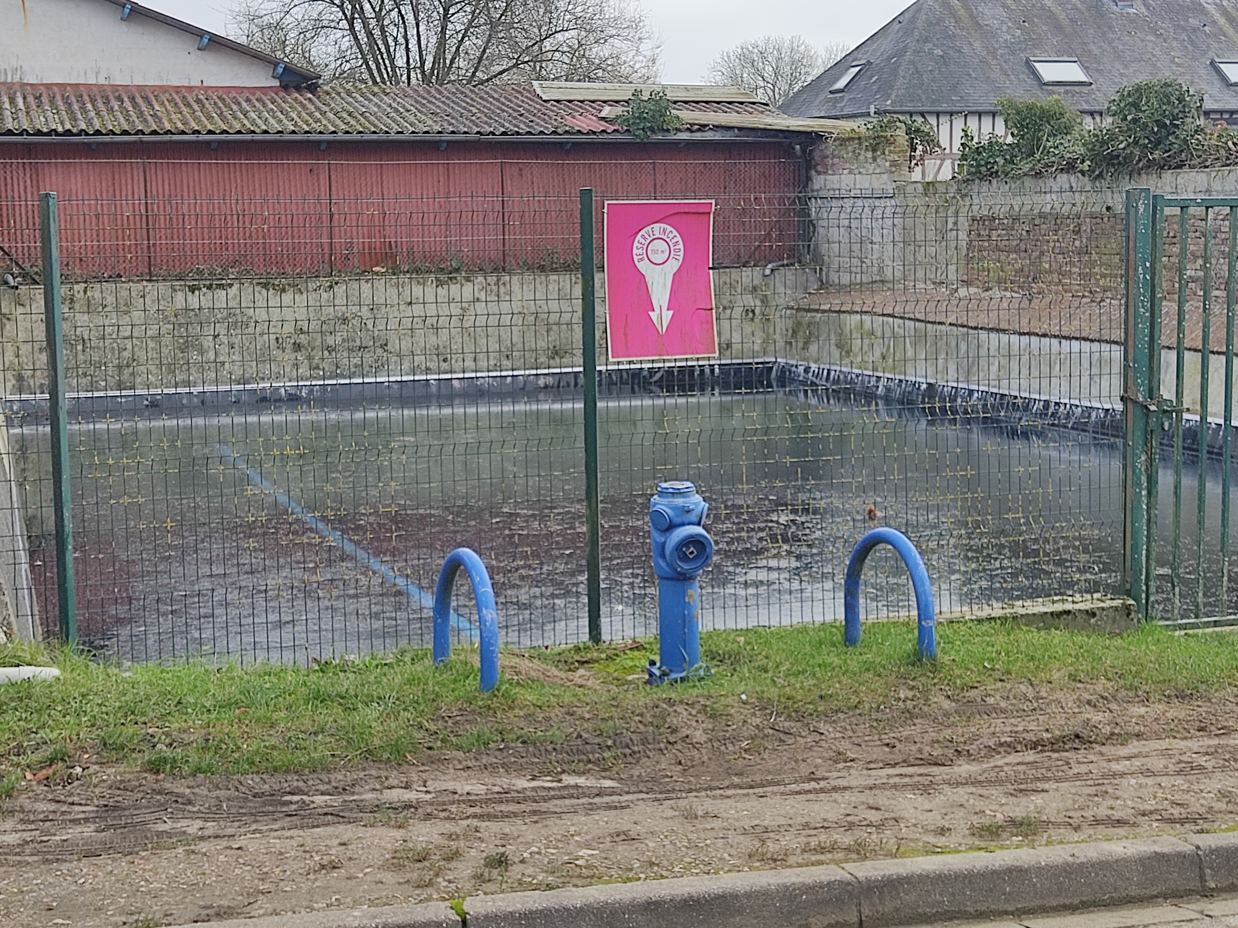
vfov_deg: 53.1
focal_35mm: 26
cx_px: 619
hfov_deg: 67.3
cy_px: 464
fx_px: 930
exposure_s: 1/258
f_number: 1.79
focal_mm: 4.74
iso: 100
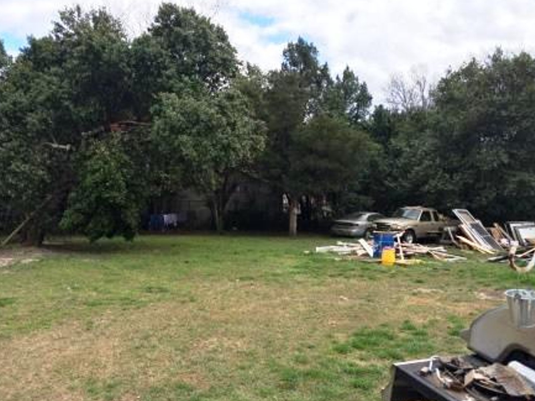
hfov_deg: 60.0
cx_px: 269
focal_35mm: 30
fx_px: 464
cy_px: 200
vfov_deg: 46.8
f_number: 2.2
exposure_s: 1/954
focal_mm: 4.15
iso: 32
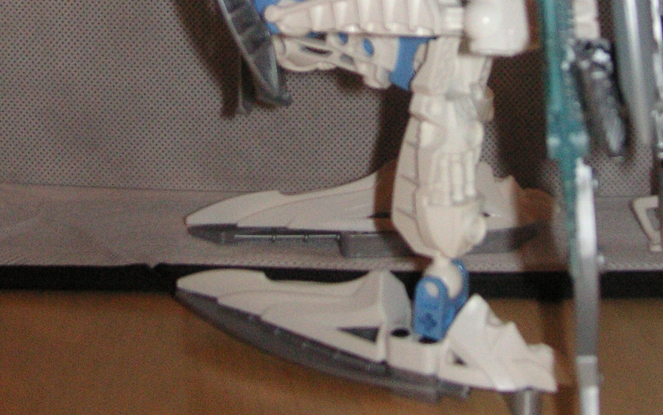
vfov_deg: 16.7
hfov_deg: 27.4
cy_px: -67
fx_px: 1355
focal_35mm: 75
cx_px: 426
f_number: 2.8
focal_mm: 6.1
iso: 160
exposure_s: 1/45
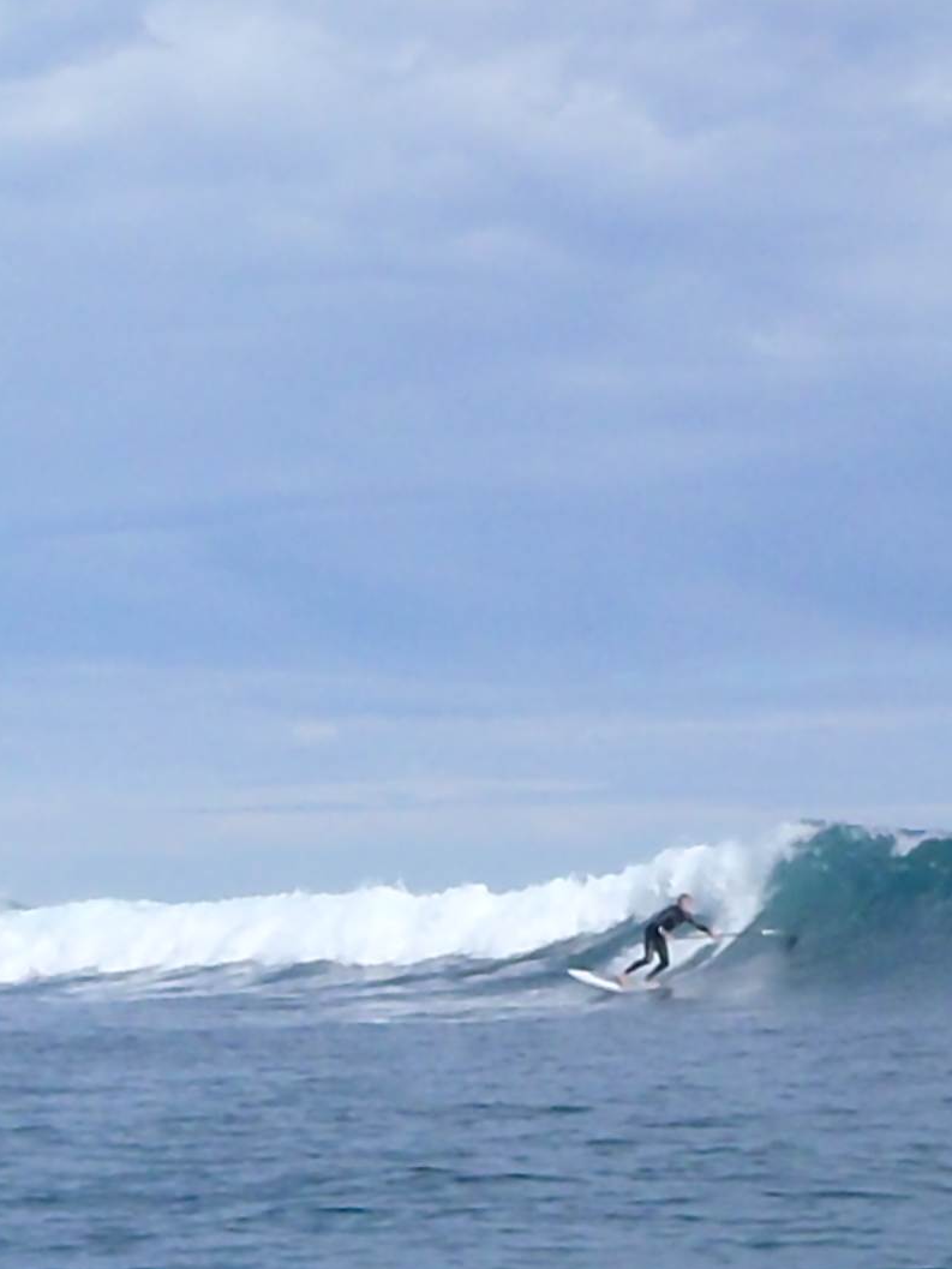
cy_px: 918
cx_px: 243
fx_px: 4546
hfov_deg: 11.9
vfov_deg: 15.8
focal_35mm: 124
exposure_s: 1/500
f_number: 14
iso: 800
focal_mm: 11.43
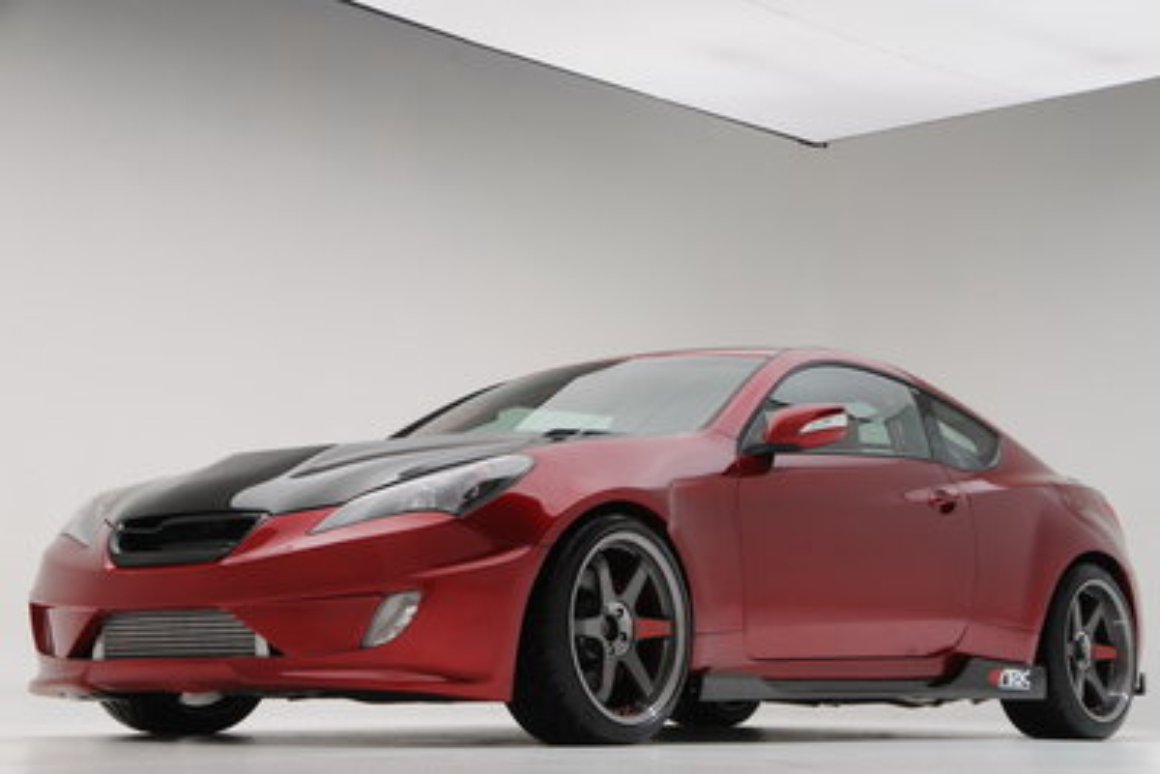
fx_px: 2127
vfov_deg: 20.6
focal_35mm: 66
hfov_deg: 30.5
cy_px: 387
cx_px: 580
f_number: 13
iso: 200
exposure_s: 1/200
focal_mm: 44
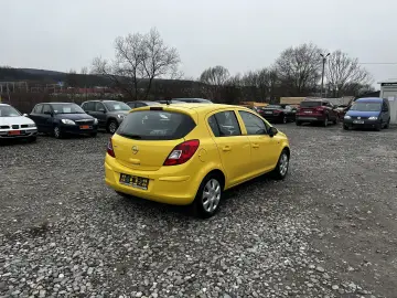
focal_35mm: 26
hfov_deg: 67.3
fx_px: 298
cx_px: 198
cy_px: 149
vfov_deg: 53.1
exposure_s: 1/1112
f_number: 1.5
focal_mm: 5.7
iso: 50
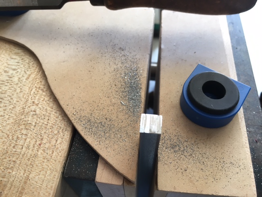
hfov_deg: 61.7
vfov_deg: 48.2
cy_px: 98
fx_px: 219
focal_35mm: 29
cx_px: 131
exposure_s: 1/30
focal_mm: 4.15
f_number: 2.2
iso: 50
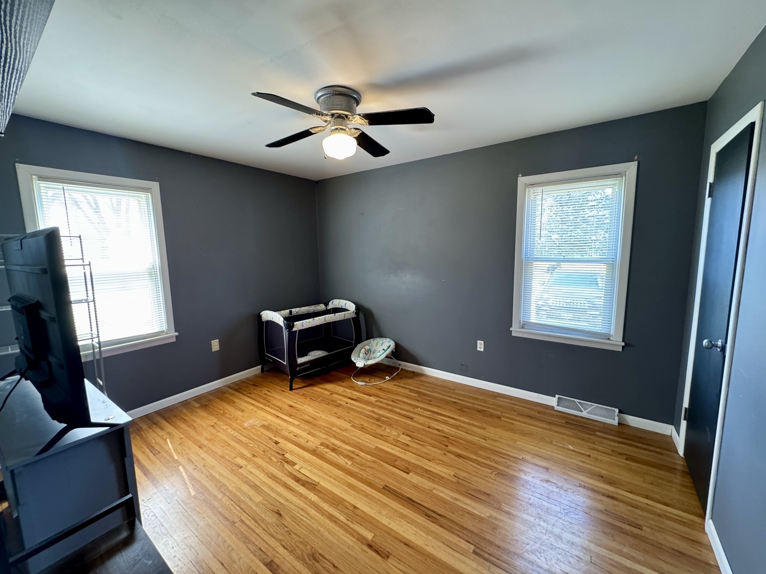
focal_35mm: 14
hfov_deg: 102.1
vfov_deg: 85.7
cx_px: 383
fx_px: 310
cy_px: 287
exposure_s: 1/60
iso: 250
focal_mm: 2.22
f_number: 2.2
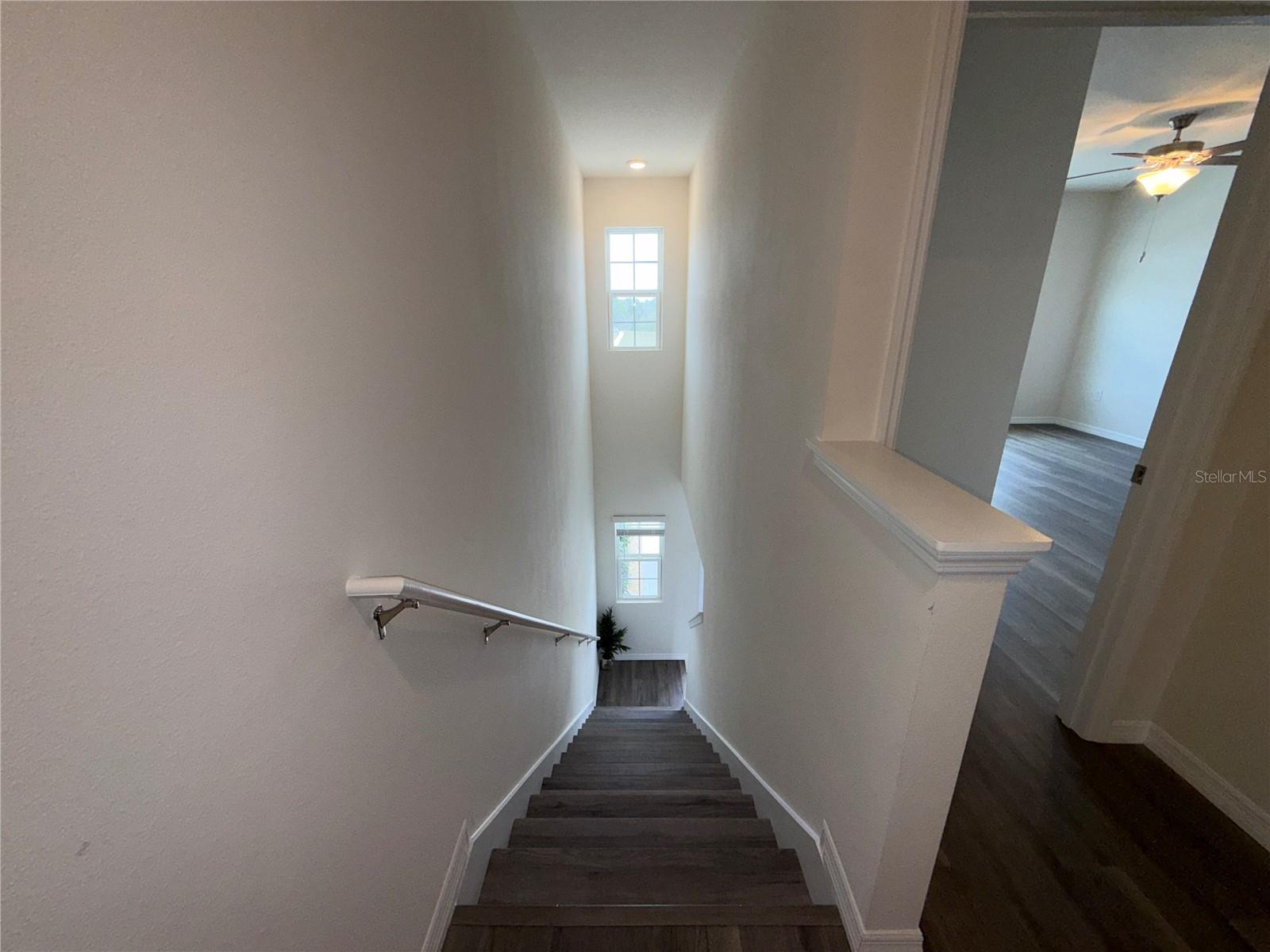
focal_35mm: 14
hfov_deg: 102.1
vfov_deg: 85.7
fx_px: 514
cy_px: 476
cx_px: 635
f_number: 2.2
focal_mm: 2.22
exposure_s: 1/122
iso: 40
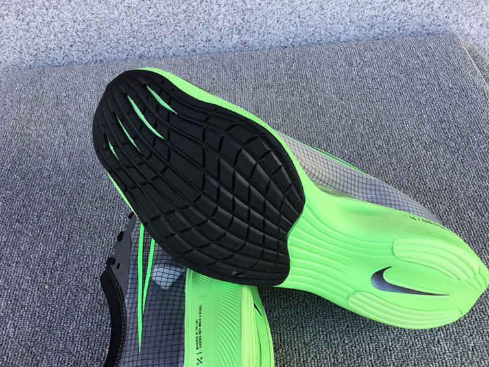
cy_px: 215
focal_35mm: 37
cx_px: 251
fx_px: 523
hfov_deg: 50.1
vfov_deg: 38.6
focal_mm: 3.3
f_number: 2.4
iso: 25
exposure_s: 1/100
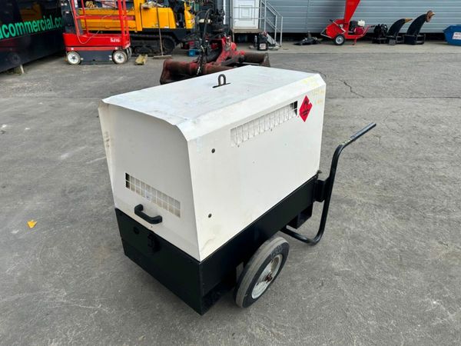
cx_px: 230
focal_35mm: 24
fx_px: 320
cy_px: 173
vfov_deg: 56.8
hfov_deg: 71.6
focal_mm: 6.86
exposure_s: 1/2732
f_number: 1.78
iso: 80
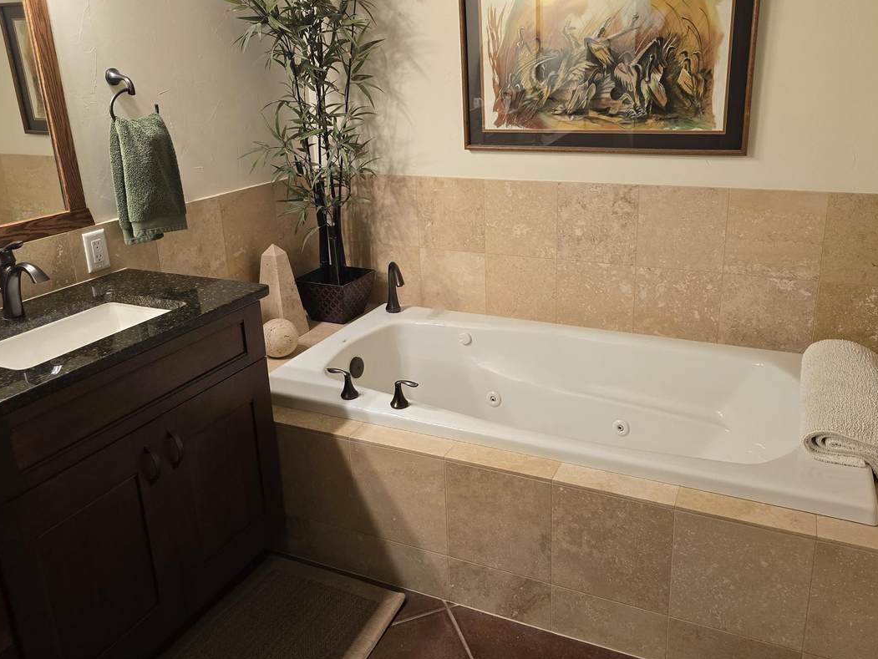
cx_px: 471
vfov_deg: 49.6
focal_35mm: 28
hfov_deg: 63.4
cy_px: 287
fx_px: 710
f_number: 1.7
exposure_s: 1/120
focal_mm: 6.3
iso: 320
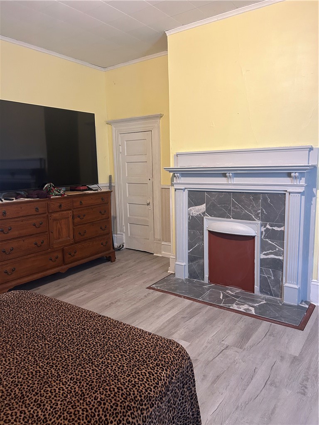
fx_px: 319
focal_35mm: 26
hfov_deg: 53.1
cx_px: 160
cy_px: 212
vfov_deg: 67.3
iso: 250
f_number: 1.5
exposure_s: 1/60
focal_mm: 5.7
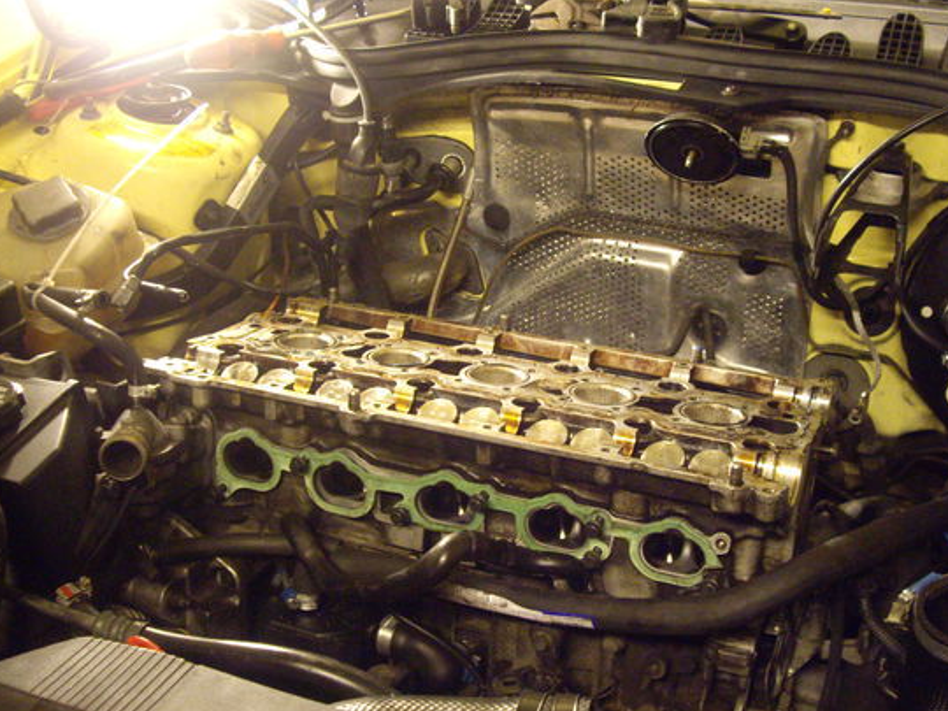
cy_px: 377
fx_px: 1232
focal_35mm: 45
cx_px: 549
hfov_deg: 42.0
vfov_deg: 32.2
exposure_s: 1/25
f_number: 2.8
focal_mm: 7.9
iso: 800
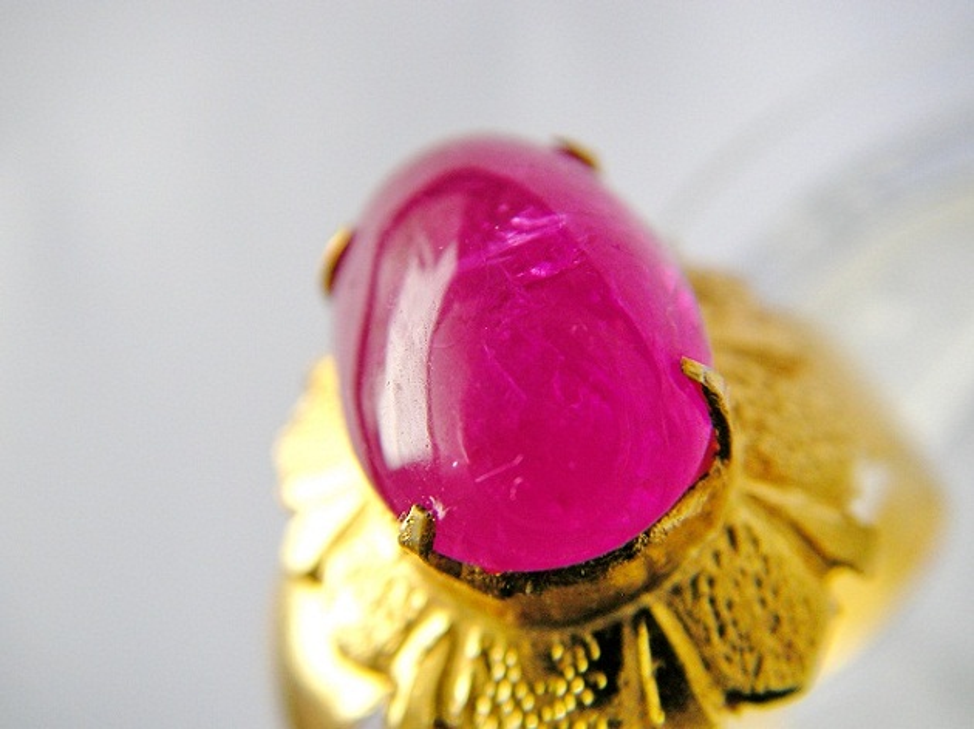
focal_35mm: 38
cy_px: 364
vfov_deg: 37.7
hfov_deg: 49.0
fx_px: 1069
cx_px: 487
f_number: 3.3
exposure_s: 1/108
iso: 50
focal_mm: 6.3
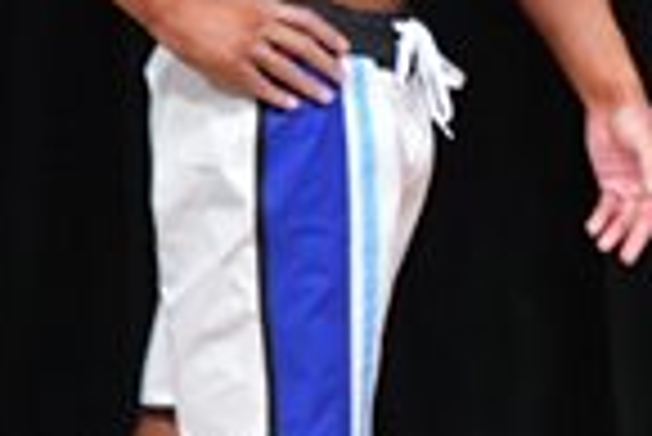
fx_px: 26124
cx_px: 1279
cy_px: 45
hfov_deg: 1.4
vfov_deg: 1.0
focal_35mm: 1441
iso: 5000
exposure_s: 1/400
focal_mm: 180
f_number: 5.6
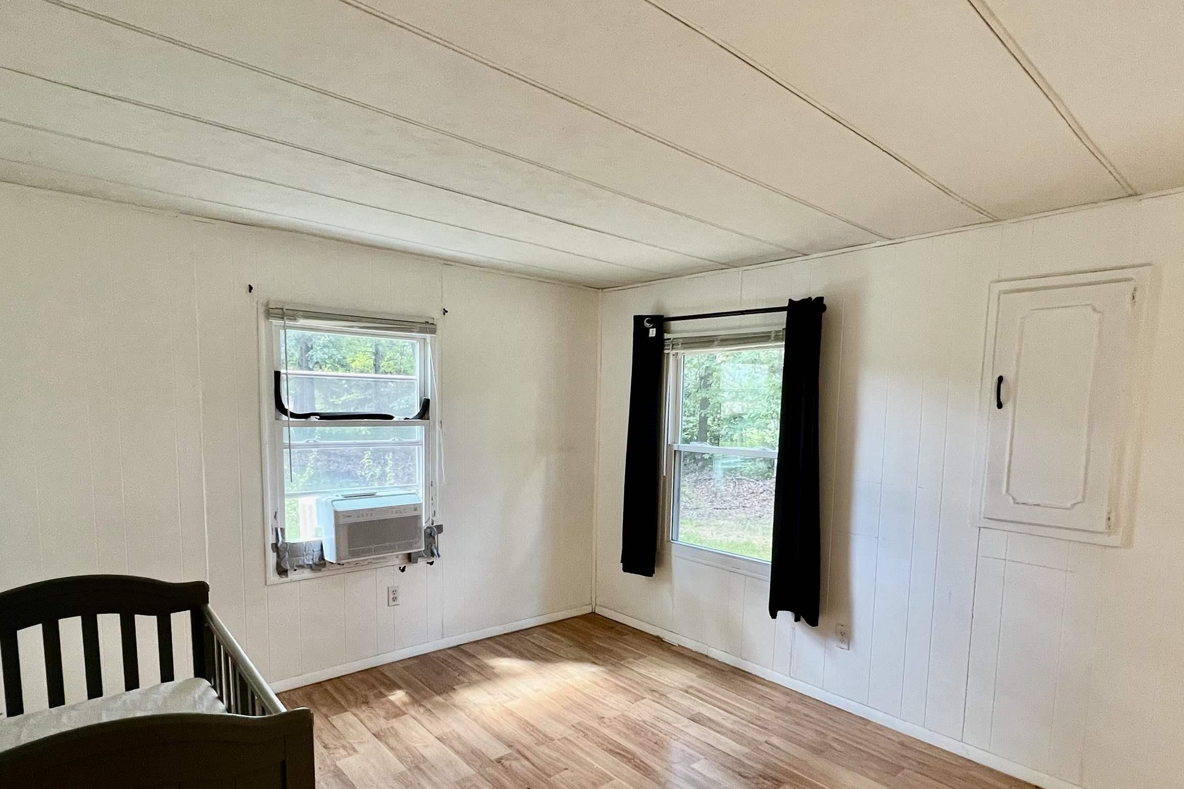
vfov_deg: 66.8
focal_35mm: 18
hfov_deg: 90.0
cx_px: 565
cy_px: 470
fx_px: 592
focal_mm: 1.57
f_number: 1.8
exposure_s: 1/120
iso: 250
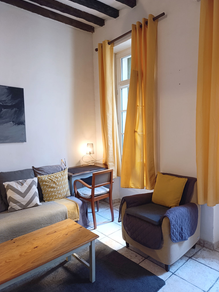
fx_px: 202
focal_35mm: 24
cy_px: 148
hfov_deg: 56.8
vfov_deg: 71.6
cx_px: 114
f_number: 1.6
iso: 1250
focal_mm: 6.14
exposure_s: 1/25
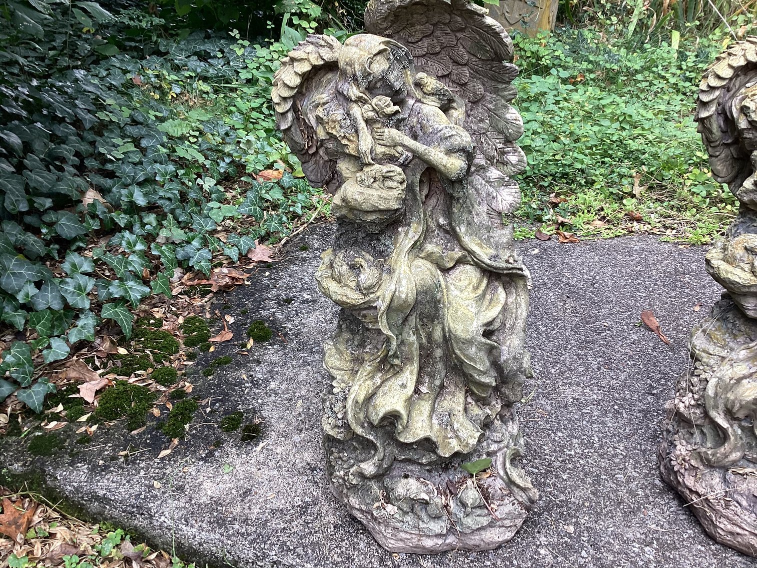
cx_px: 378
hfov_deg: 58.3
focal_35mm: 31
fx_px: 678
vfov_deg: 45.4
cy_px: 284
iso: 50
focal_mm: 3.3
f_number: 2.4
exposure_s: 1/50
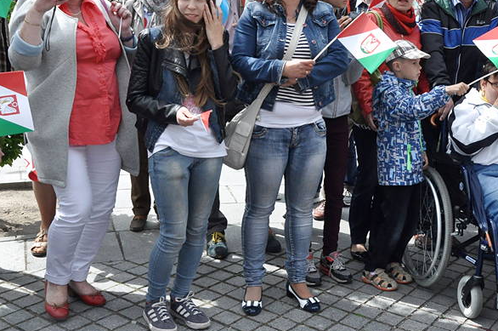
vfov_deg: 29.0
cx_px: 303
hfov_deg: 42.8
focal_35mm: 46
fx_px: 632
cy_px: 100
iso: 1250
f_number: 11
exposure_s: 1/800
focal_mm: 21
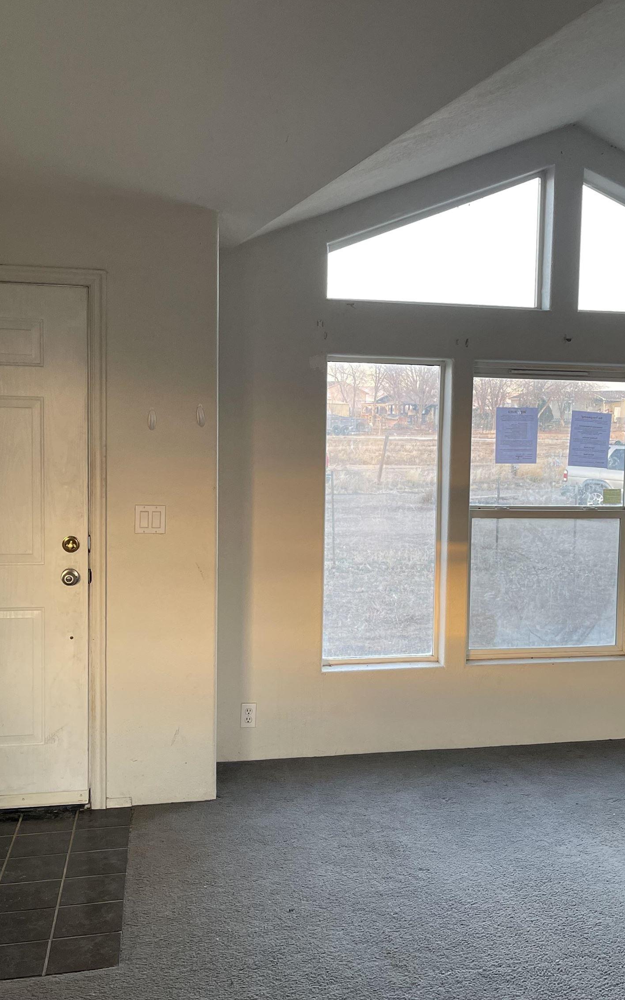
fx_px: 981
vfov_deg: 54.0
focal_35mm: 36
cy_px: 493
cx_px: 417
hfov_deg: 35.0
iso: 125
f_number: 1.6
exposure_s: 1/121
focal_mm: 5.1
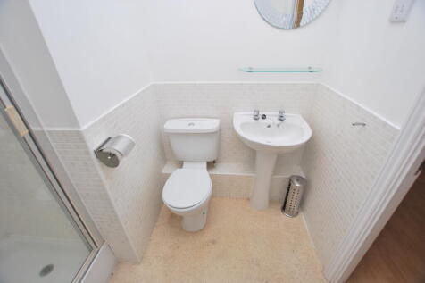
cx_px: 212
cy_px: 142
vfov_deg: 77.3
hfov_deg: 100.4
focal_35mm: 15
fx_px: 177
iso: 100
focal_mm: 10
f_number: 4
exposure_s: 1/60
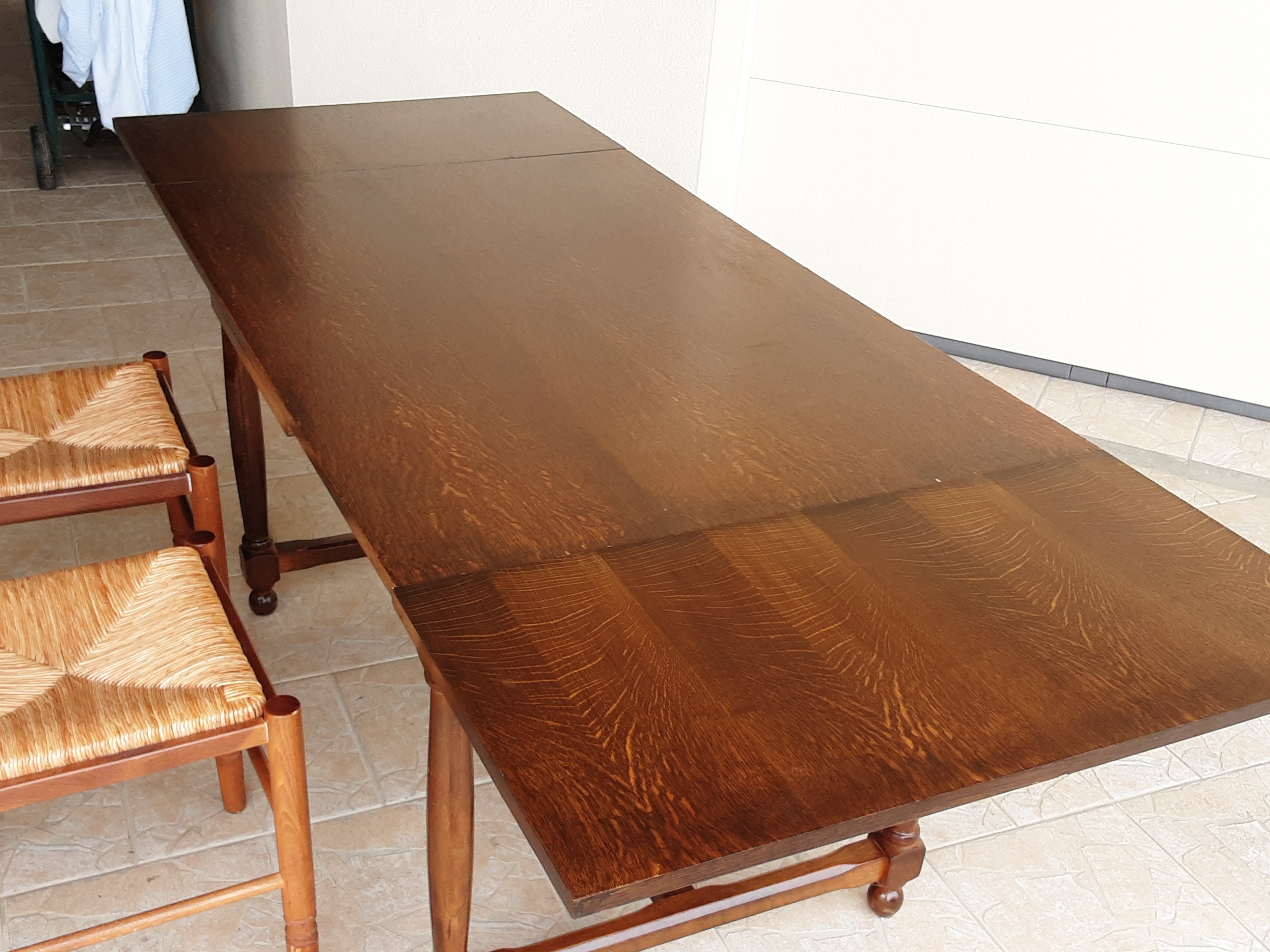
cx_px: 573
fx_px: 1321
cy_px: 621
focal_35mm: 36
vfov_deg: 39.3
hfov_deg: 51.3
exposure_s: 1/139
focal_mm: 2.91
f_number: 1.9
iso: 40
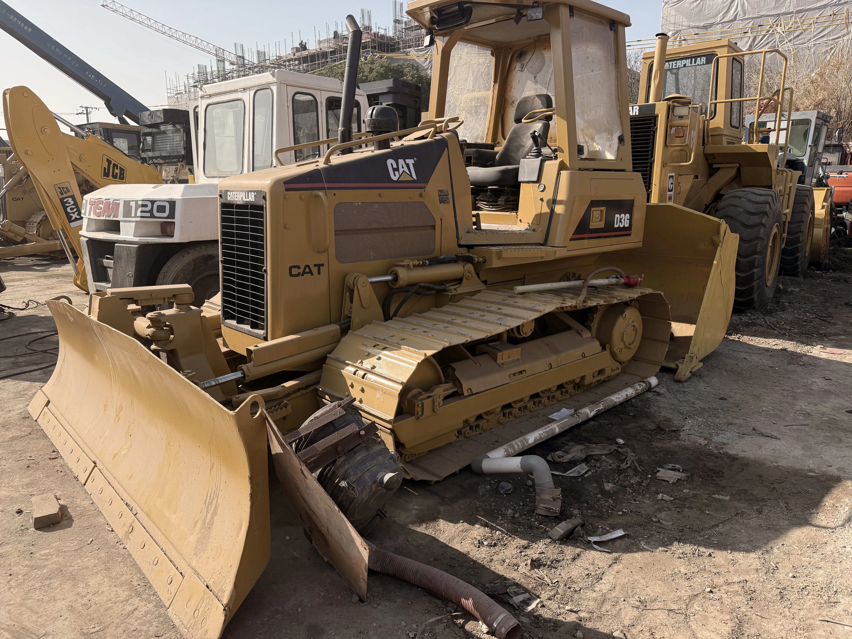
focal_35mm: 24
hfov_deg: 71.6
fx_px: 591
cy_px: 320
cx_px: 426
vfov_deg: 56.8
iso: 100
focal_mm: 6.76
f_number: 1.78
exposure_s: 1/3584
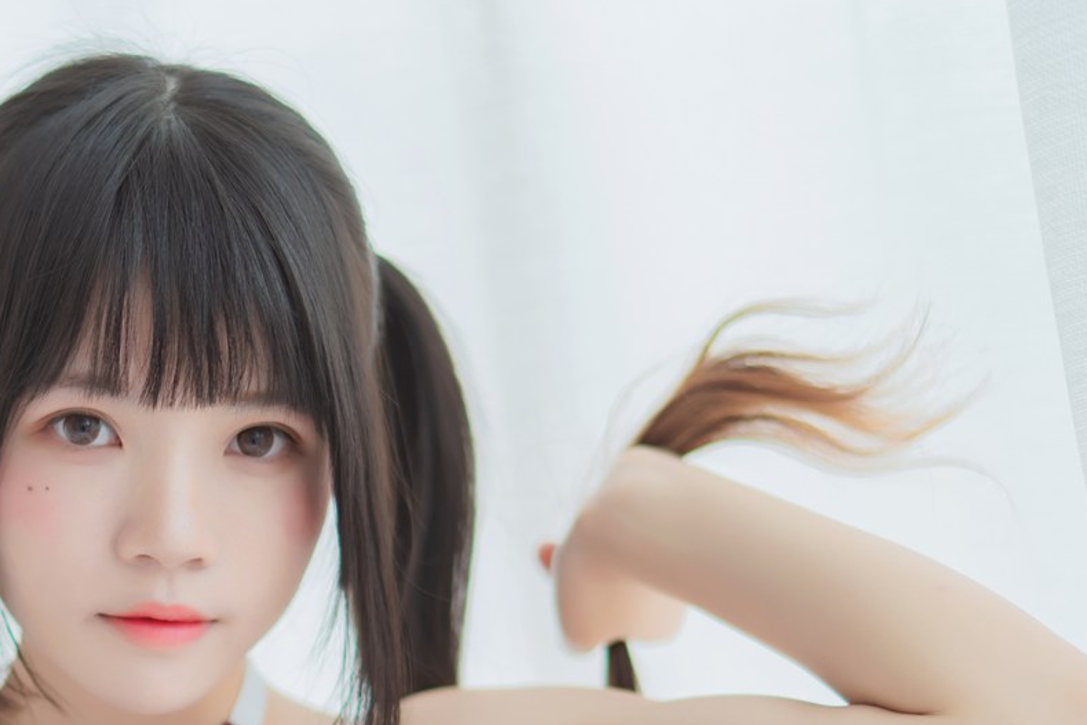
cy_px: 820
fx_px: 3442
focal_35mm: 114
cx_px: 10
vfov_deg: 11.8
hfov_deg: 17.5
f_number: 1.4
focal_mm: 50
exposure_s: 1/200
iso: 125
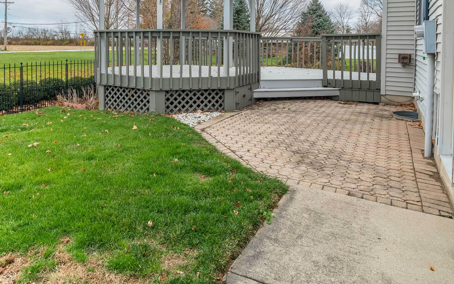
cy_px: 49
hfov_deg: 65.3
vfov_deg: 42.2
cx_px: 165
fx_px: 346
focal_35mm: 28
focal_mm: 16
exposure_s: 1/200
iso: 500
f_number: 8
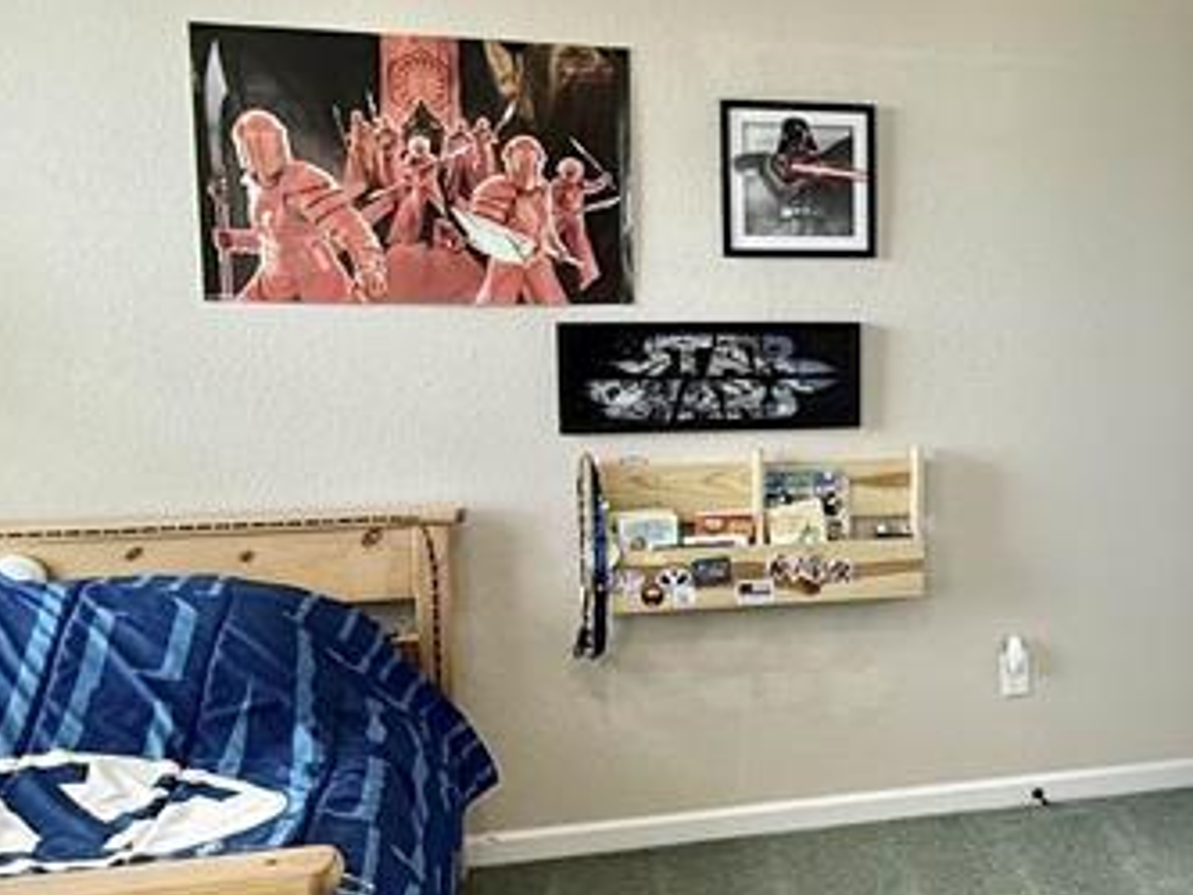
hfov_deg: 40.8
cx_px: 1050
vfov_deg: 33.6
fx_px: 1482
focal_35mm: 43
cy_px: 444
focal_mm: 2.22
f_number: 2.2
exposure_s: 1/120
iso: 200
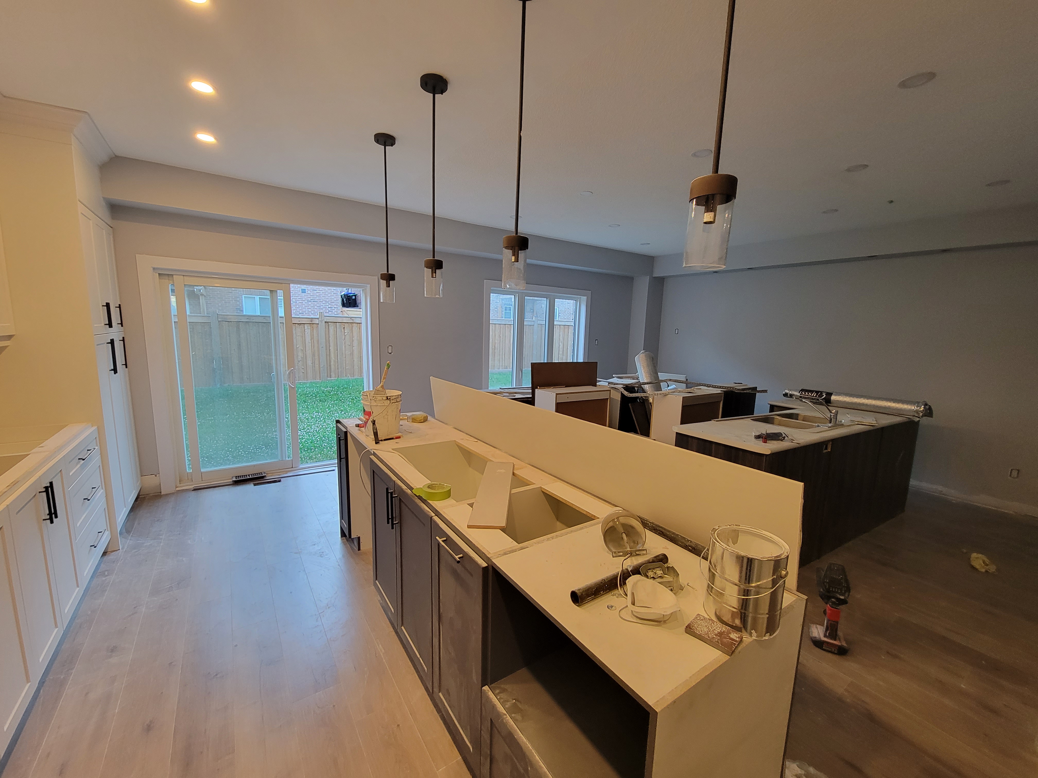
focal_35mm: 13
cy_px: 389
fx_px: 390
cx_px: 519
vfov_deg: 89.9
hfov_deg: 106.2
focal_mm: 2.2
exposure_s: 1/60
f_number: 2.2
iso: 200
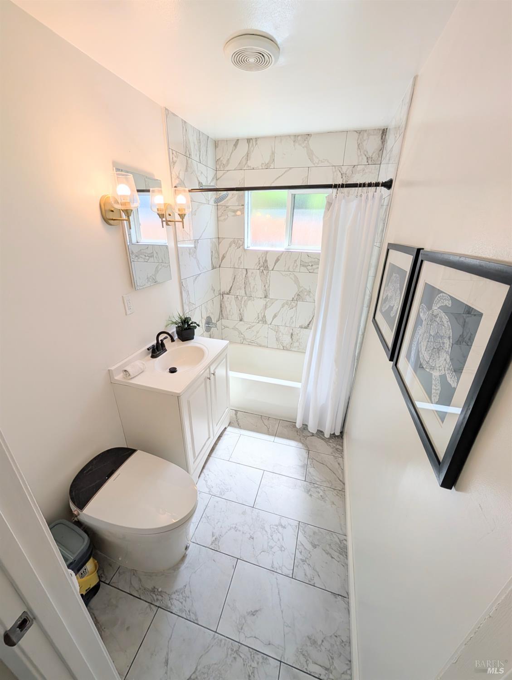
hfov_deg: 94.7
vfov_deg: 110.4
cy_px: 340
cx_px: 256
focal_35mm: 12
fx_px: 236
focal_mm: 2.02
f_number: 1.7
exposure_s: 1/418
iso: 55
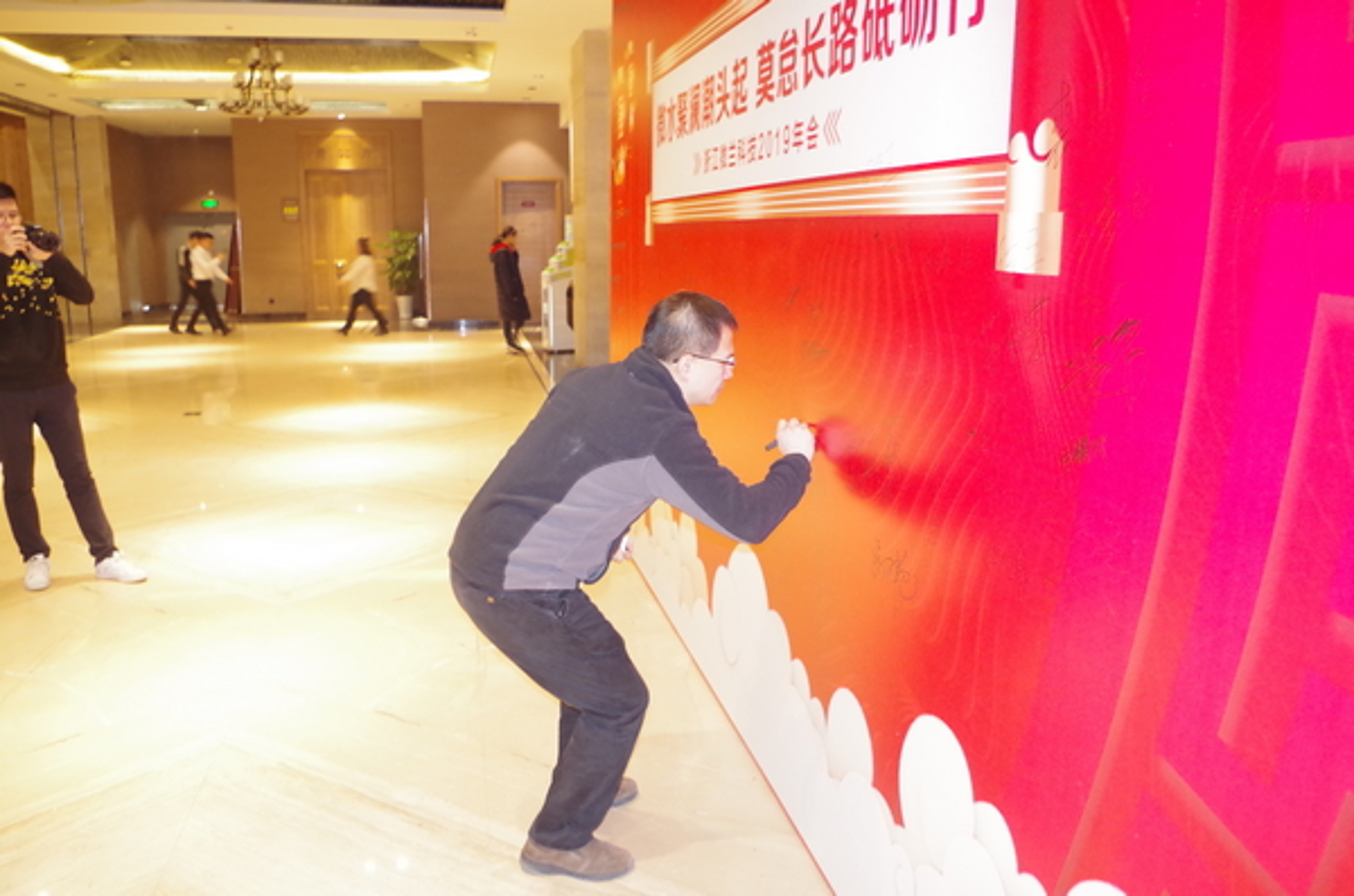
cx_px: 677
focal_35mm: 27
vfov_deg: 47.7
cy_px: 448
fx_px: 1013
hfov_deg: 67.5
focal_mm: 18
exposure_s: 1/15
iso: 1600
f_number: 3.5
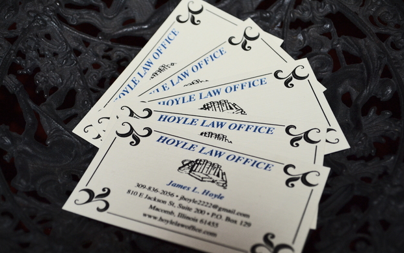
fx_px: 694
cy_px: 129
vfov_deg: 20.6
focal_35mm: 63
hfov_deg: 32.5
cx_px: 197
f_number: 5.3
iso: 360
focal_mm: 40
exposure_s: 1/60
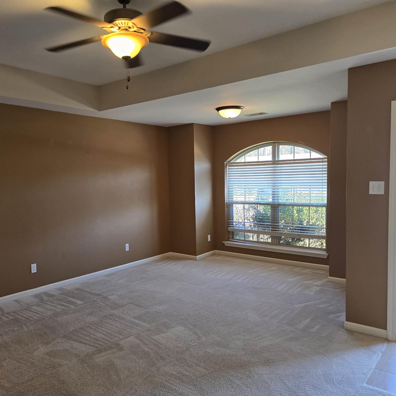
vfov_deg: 57.3
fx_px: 362
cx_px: 164
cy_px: 204
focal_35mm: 28
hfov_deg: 57.0
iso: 200
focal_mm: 6.3
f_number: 1.7
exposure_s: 1/120
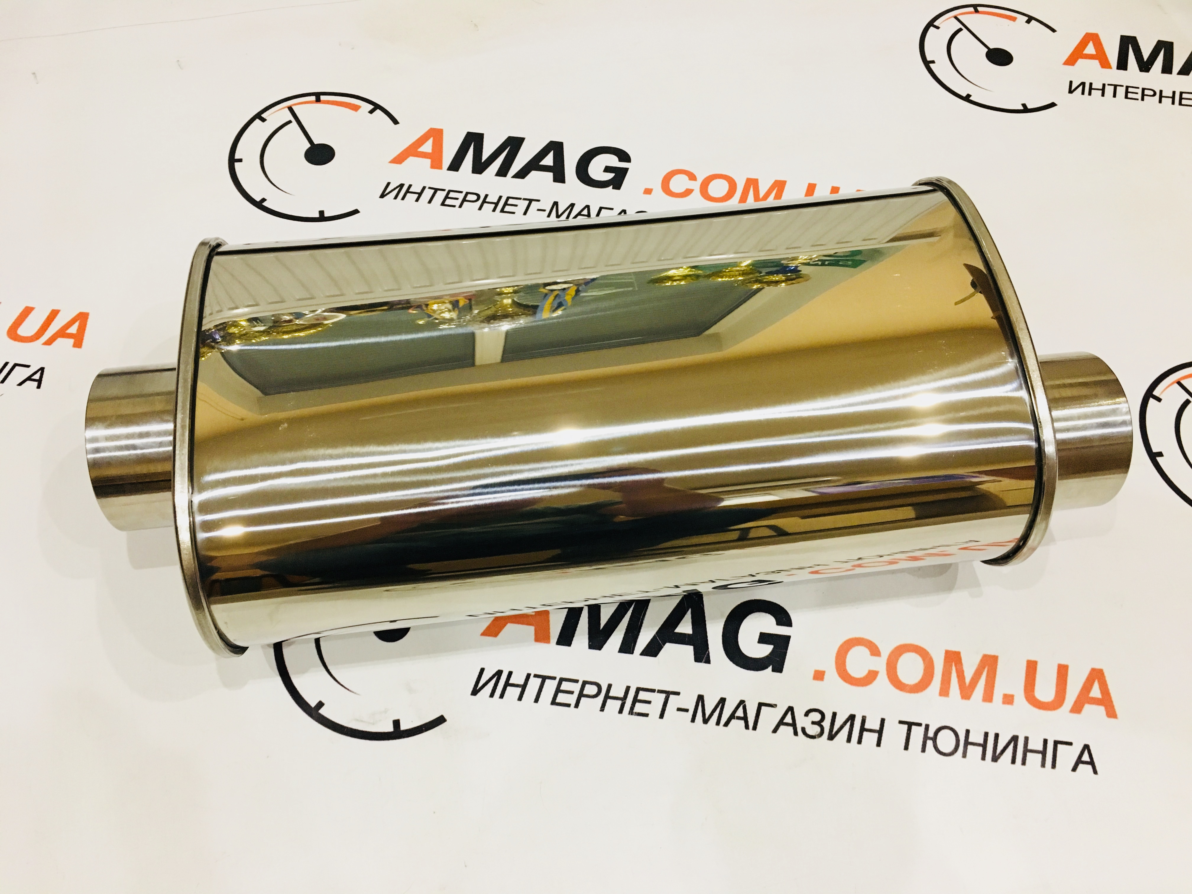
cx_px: 596
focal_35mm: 29
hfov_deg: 61.7
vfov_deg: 48.2
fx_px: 999
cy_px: 447
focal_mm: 4.15
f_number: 2.2
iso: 200
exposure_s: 1/33
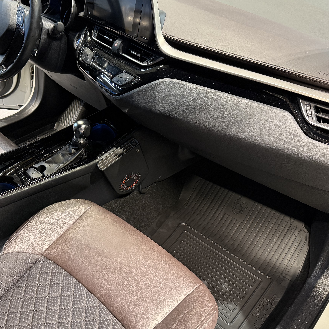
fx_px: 376
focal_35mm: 35
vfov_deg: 47.2
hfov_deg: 46.9
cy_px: 157
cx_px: 127
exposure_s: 1/50
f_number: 1.78
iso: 320
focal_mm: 6.76
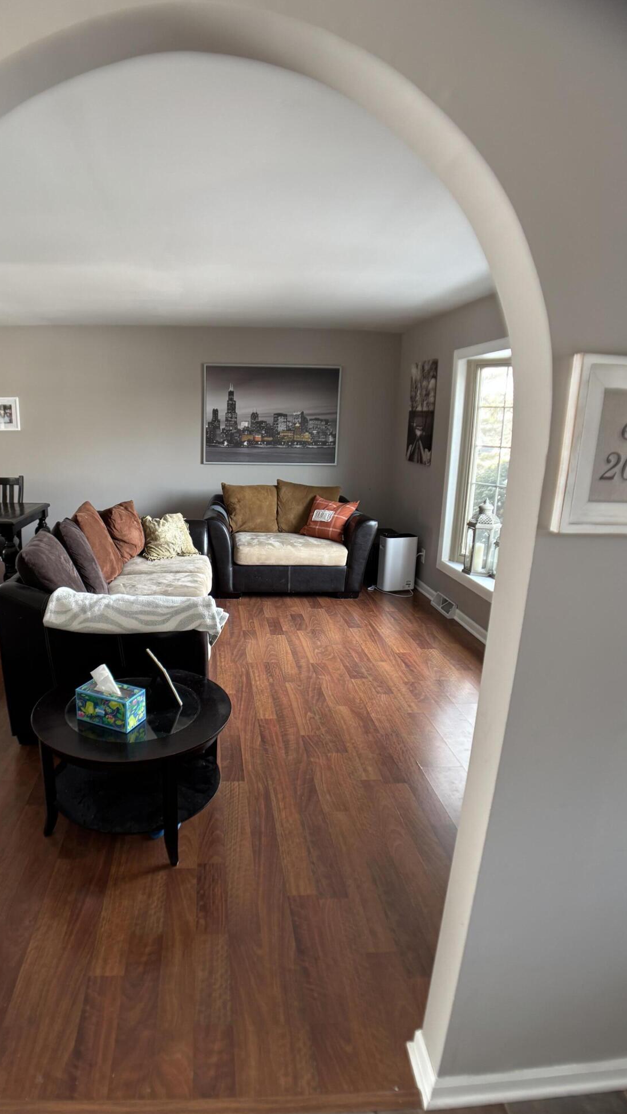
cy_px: 569
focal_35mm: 29
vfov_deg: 66.1
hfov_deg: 39.8
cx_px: 220
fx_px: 857
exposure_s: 1/71
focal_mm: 5.96
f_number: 1.6
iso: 125
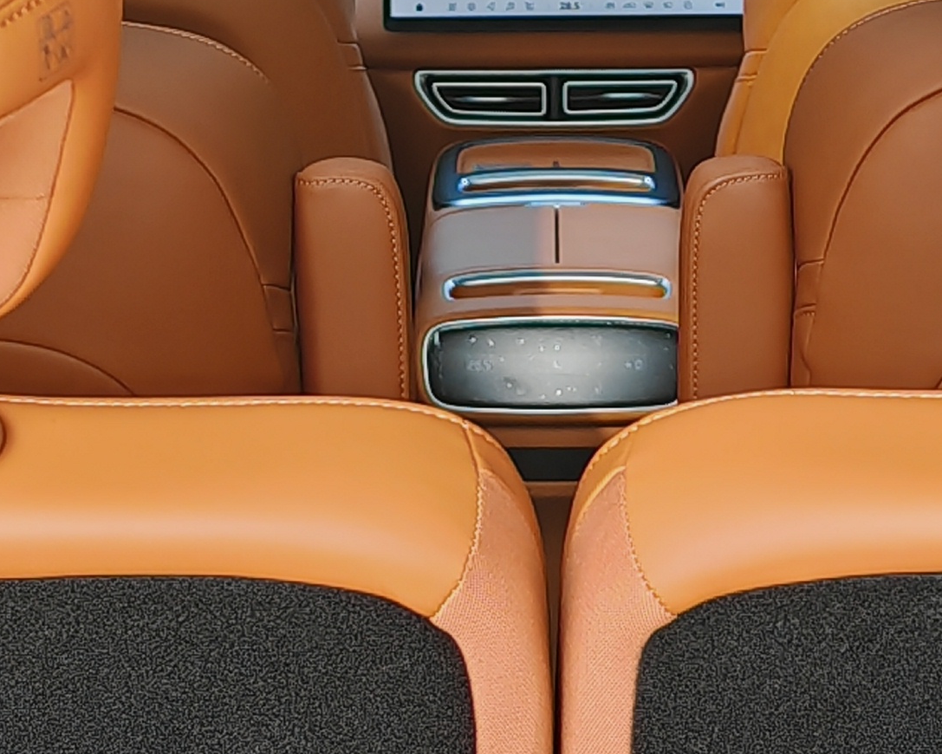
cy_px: 427
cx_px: 620
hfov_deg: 12.7
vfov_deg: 10.2
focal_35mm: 152
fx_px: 4238
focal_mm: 7.62
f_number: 1.6
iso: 50
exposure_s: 1/330
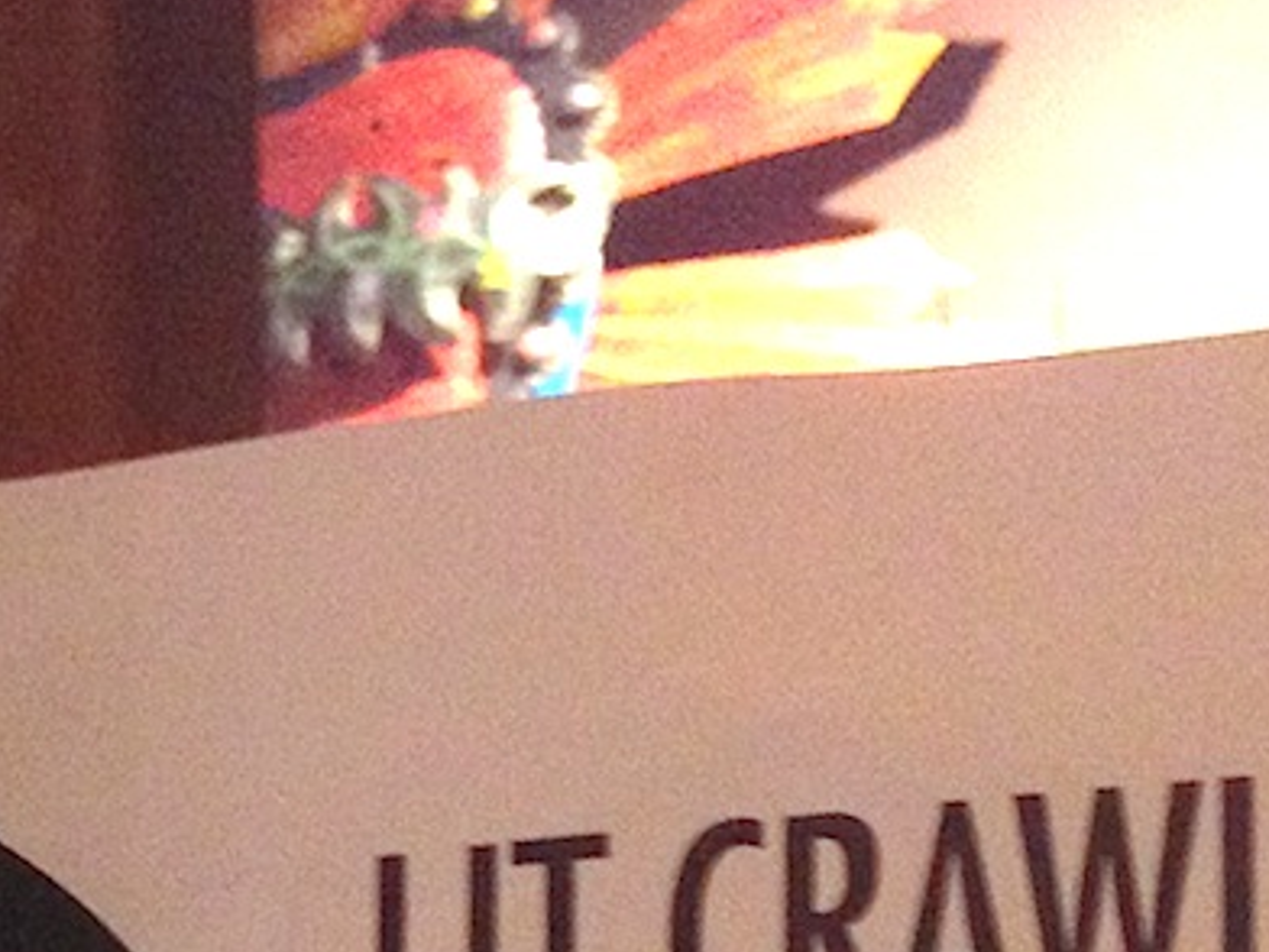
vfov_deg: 9.7
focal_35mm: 143
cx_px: -110
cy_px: 1862
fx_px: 5242
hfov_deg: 13.5
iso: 320
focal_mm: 4.28
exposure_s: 1/20
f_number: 2.4
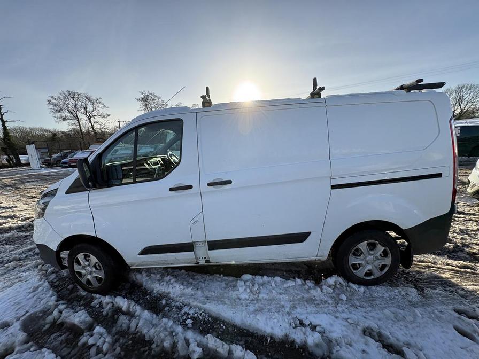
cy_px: 180
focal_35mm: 14
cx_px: 240
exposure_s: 1/1020
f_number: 2.2
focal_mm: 2.22
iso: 50
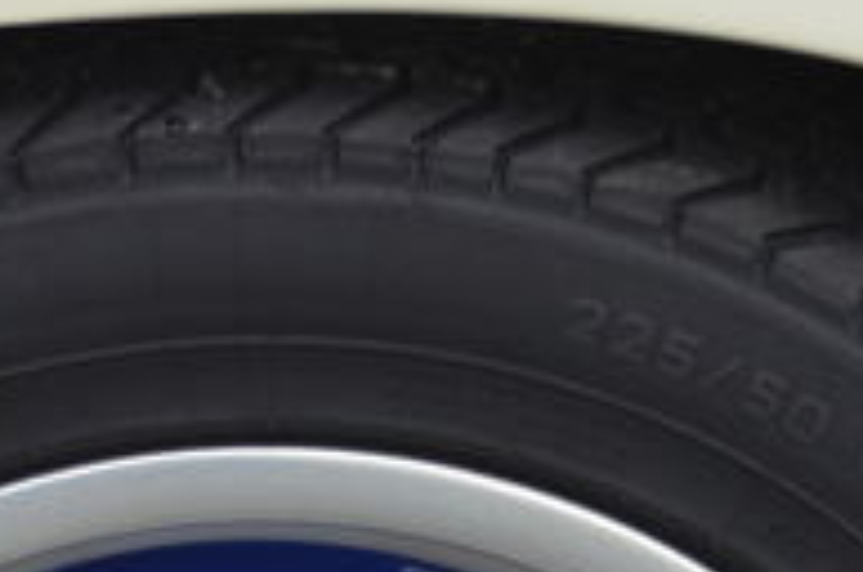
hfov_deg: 11.5
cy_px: 1077
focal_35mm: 179
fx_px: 4284
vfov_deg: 7.4
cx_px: 233
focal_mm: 30
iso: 800
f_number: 4.5
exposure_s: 1/40
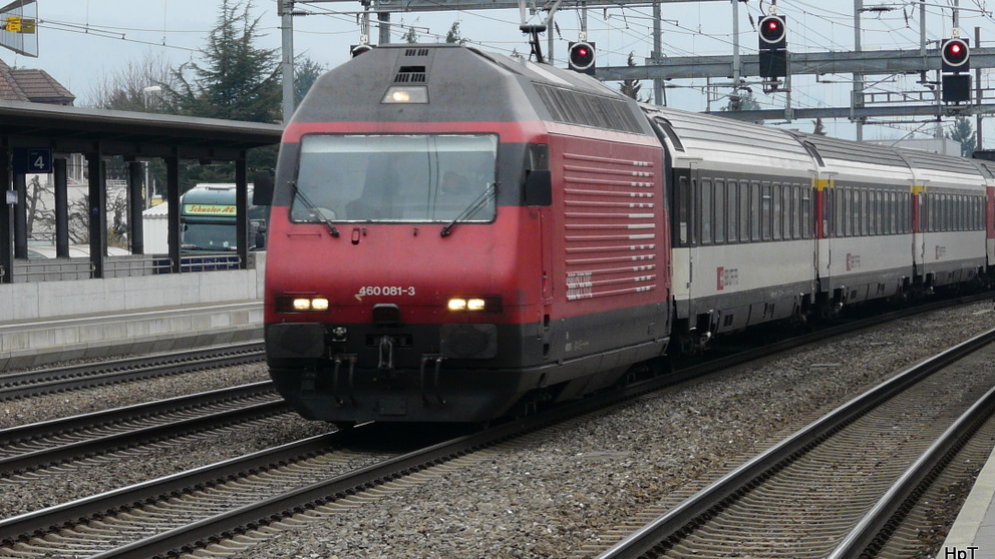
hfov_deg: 16.3
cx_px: 501
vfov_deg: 9.2
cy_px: 206
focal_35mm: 132
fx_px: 3483
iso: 100
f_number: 4
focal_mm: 19.7
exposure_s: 1/250
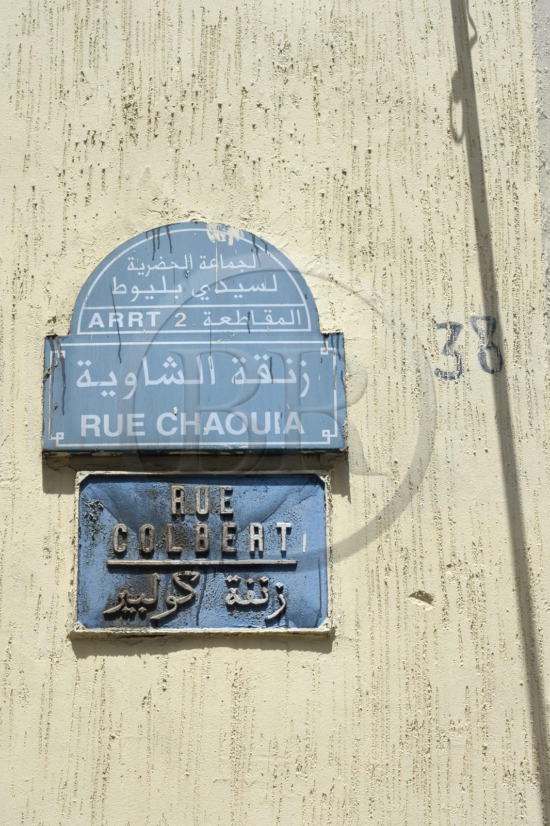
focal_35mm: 70
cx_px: 275
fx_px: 1605
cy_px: 413
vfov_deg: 28.8
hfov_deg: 19.4
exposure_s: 1/160
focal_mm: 70
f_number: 20
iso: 400
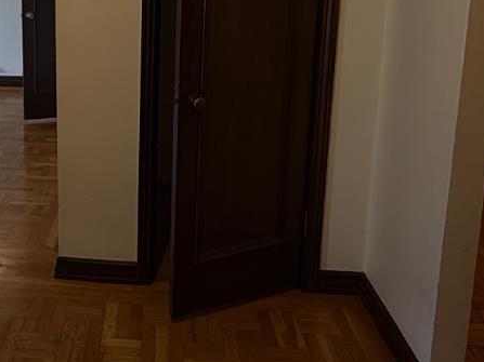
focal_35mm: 47
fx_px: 657
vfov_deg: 30.1
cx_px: 117
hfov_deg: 39.3
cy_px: 66
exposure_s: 1/120
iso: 125
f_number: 2.2
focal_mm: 2.22
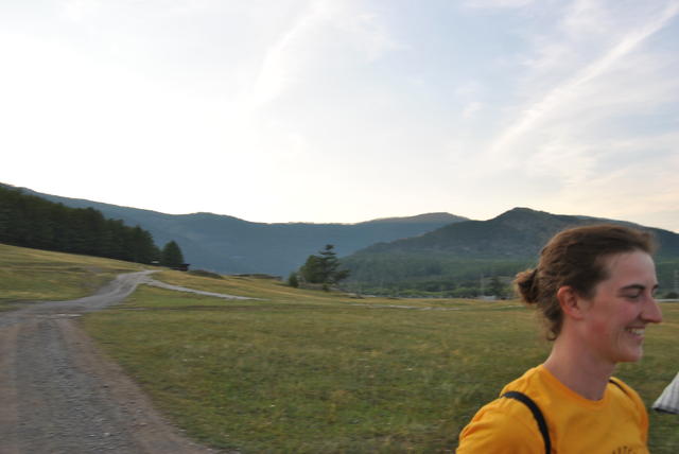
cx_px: 340
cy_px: 227
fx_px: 538
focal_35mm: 28
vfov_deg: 45.8
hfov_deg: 64.5
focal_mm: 19
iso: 100
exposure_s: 1/125
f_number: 5.6
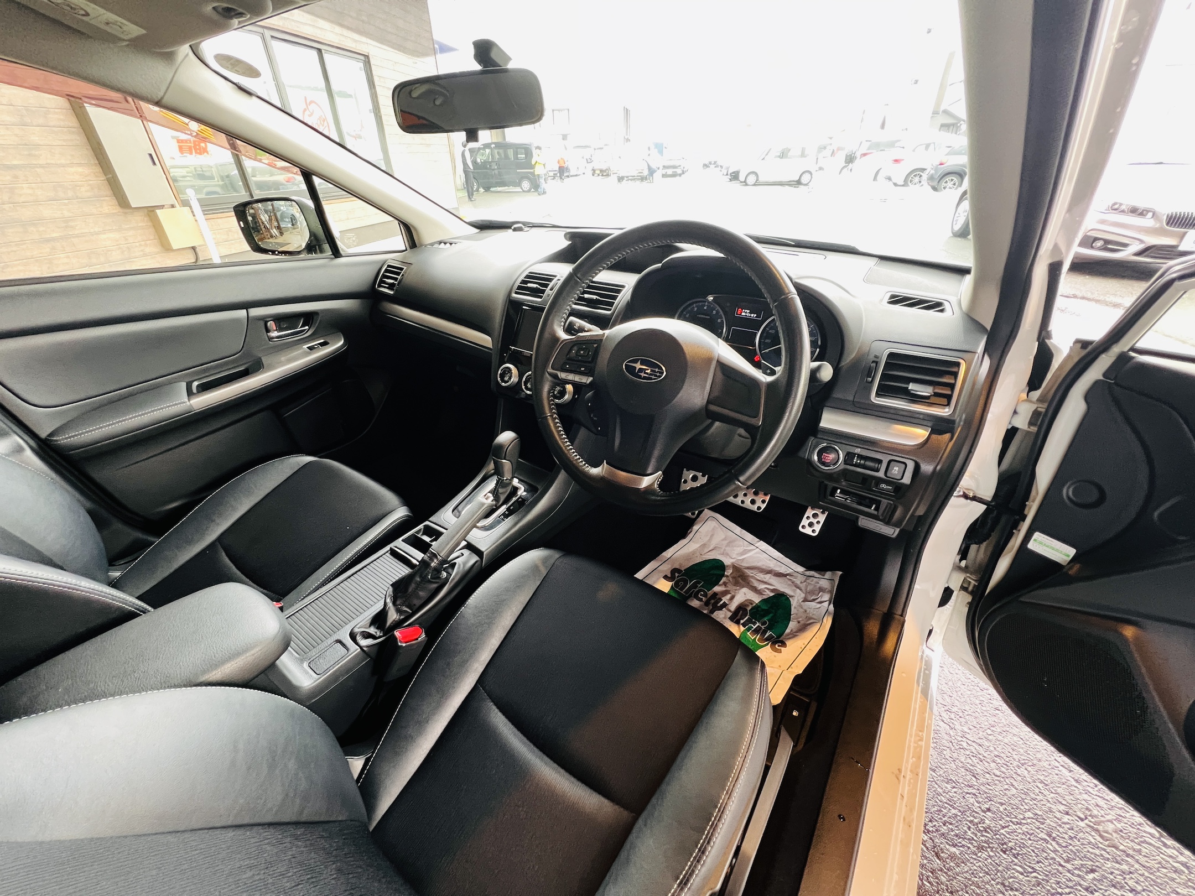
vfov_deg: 89.9
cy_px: 448
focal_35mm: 13
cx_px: 598
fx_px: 449
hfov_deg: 106.2
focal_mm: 1.57
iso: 250
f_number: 1.8
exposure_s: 1/69
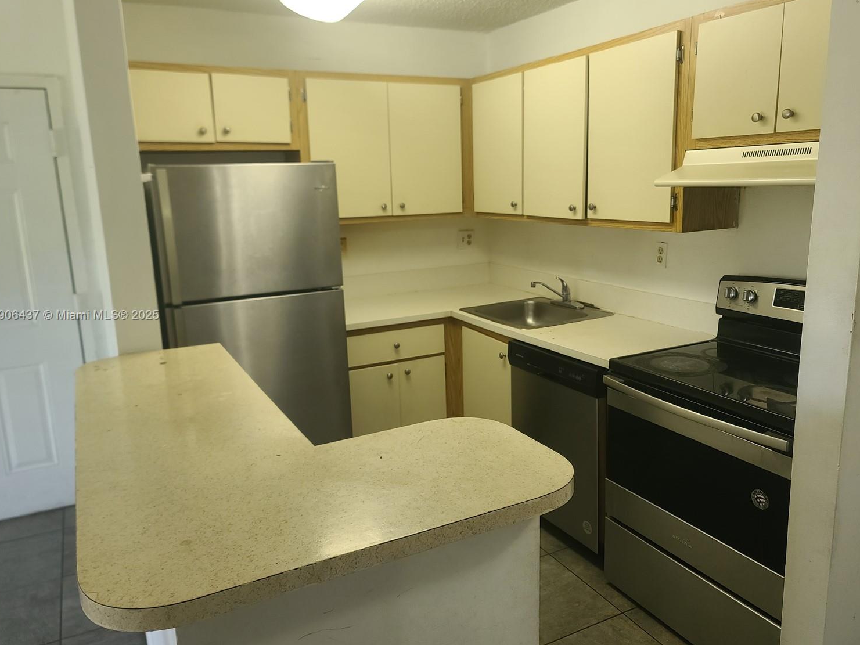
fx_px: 671
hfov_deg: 65.3
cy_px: 316
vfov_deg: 51.4
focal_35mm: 27
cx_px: 438
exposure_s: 1/60
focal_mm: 7
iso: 125
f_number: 1.8
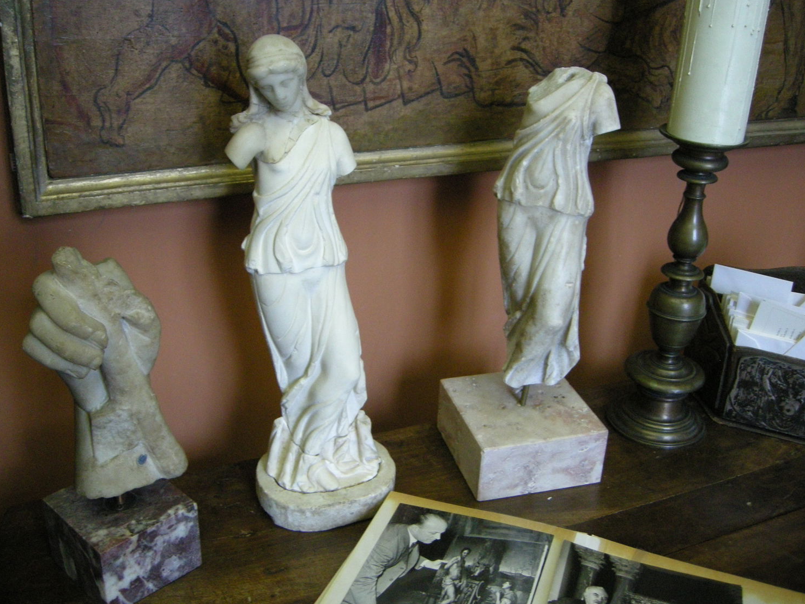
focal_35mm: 39
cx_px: 390
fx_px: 907
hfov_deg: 47.9
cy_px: 299
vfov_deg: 36.8
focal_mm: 7.5
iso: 400
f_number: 2.7
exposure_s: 1/20.5
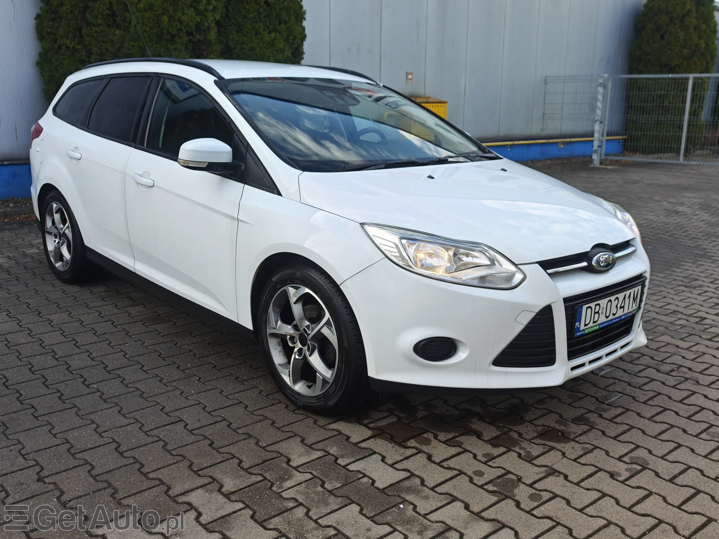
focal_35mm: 32
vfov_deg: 44.2
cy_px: 270
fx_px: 665
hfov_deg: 56.8
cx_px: 360
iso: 50
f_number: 2
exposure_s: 1/400
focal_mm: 8.72
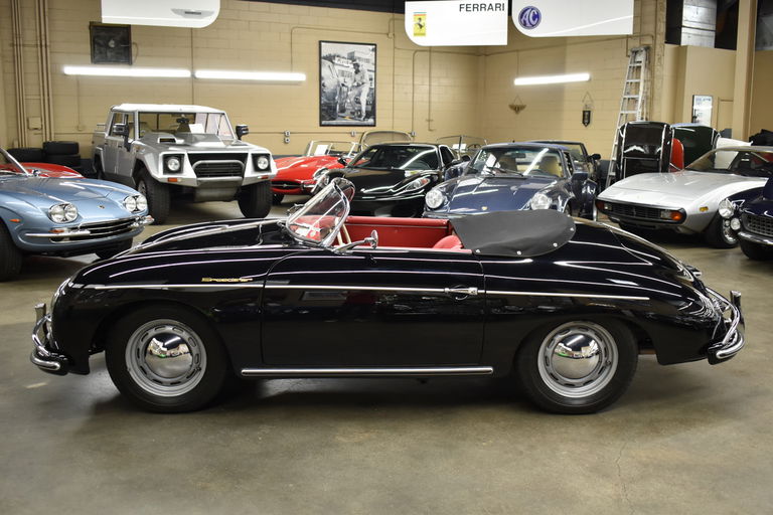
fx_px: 773
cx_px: 386
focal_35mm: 36
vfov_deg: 36.9
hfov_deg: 53.1
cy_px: 258
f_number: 3.8
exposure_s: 1/40
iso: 640
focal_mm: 24
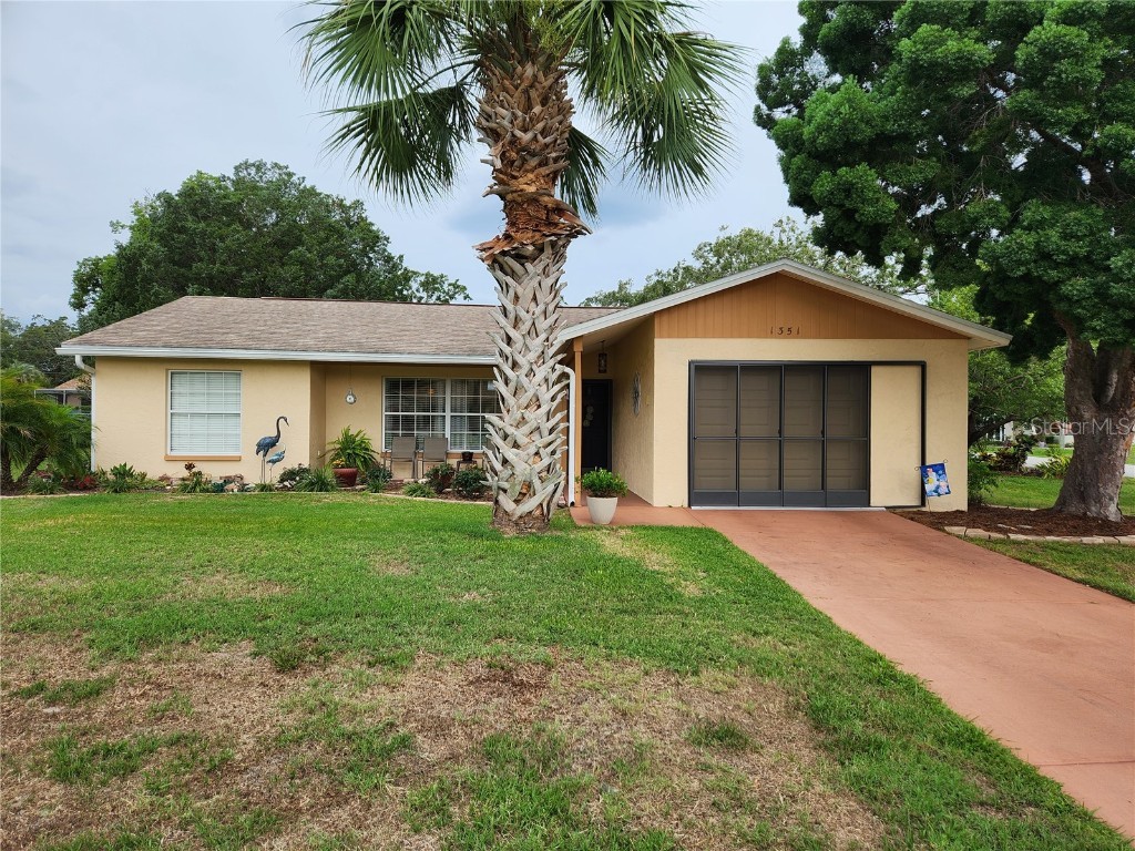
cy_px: 426
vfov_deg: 58.9
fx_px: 754
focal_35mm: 23
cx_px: 568
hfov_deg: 73.9
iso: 20
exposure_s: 1/235
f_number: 1.8
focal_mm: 5.4
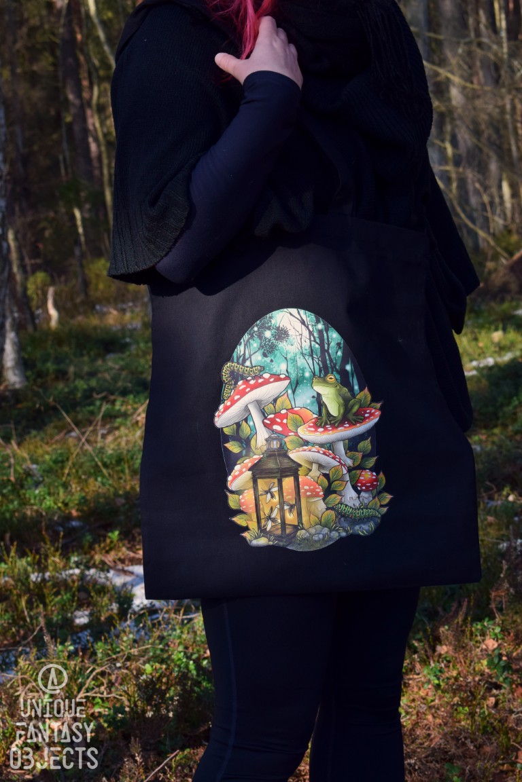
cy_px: 391
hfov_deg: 16.6
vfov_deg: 24.6
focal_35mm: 82
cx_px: 261
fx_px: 1794
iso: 400
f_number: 10
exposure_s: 1/320
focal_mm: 55
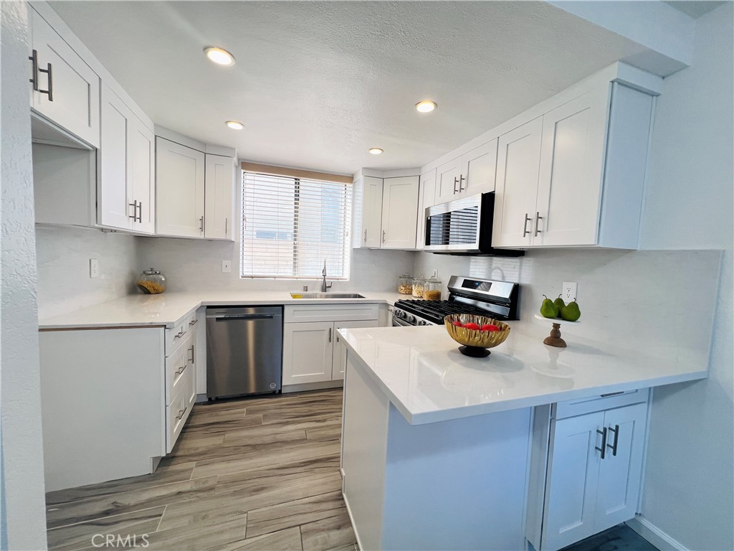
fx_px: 276
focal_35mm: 13
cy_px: 276
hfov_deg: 106.2
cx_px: 367
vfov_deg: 89.9
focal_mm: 1.57
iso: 64
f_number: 1.8
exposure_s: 1/120
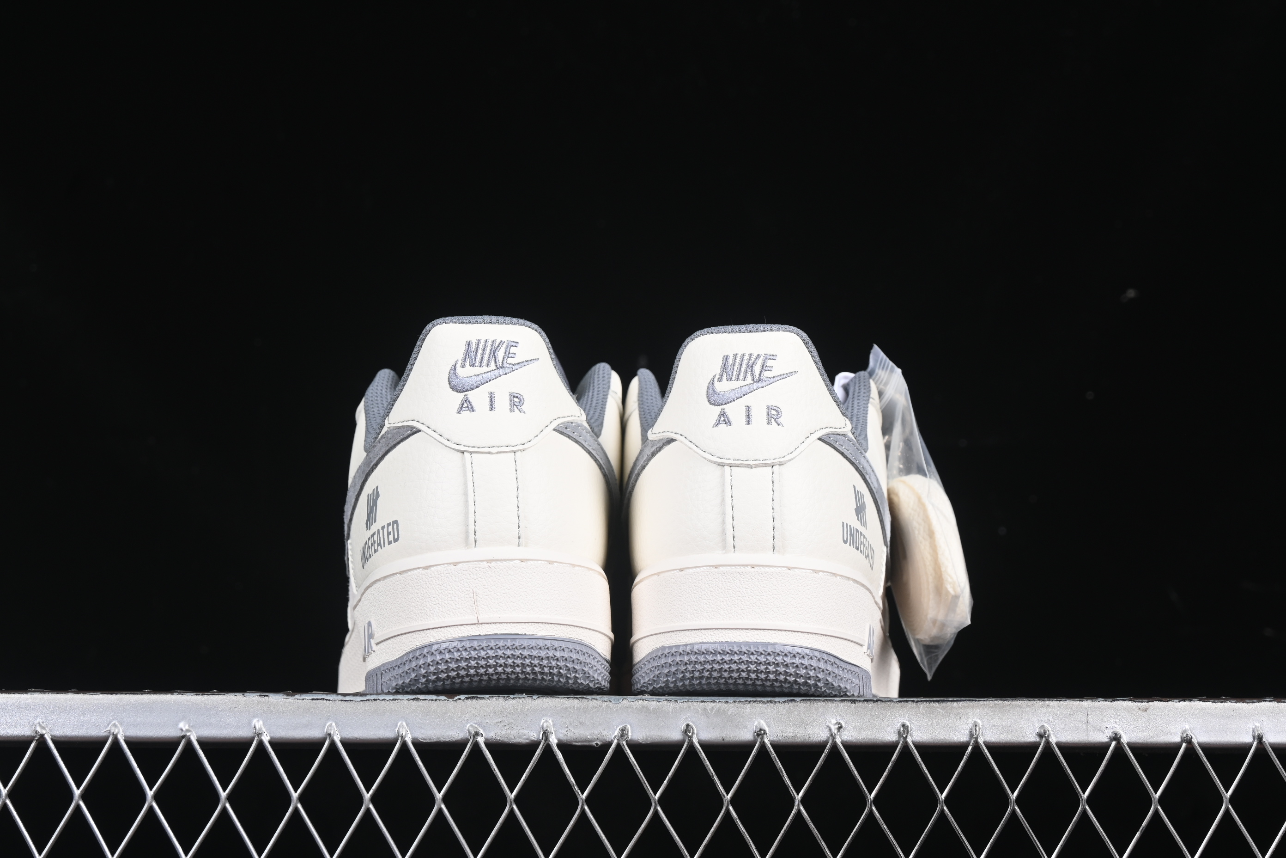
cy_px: 429
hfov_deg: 27.0
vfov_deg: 18.2
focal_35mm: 75
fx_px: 2679
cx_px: 643
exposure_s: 1/80
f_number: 8
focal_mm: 50
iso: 160
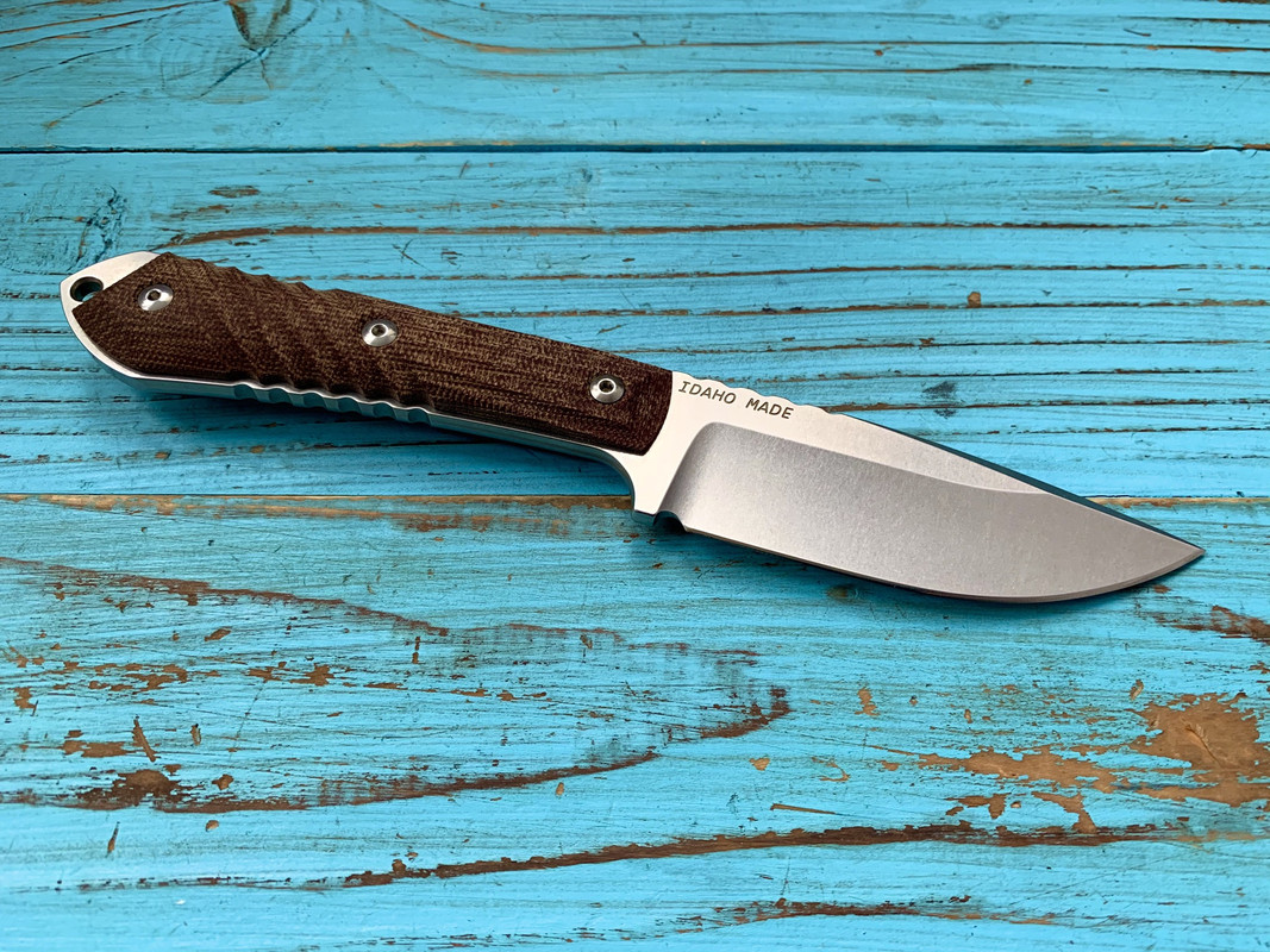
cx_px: 635
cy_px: 476
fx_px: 954
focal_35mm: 26
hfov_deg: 67.3
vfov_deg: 53.1
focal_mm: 4.25
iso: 100
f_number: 1.8
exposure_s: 1/87
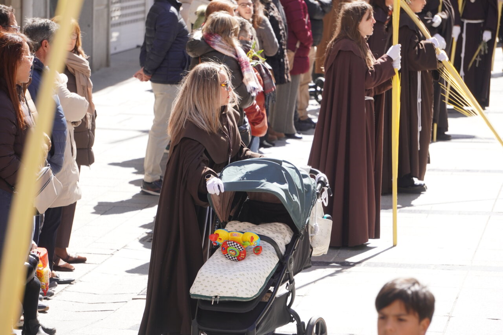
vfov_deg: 6.4
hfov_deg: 9.5
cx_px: 252
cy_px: 168
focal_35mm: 216
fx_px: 3017
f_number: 6.3
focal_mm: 144
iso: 200
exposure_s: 1/250
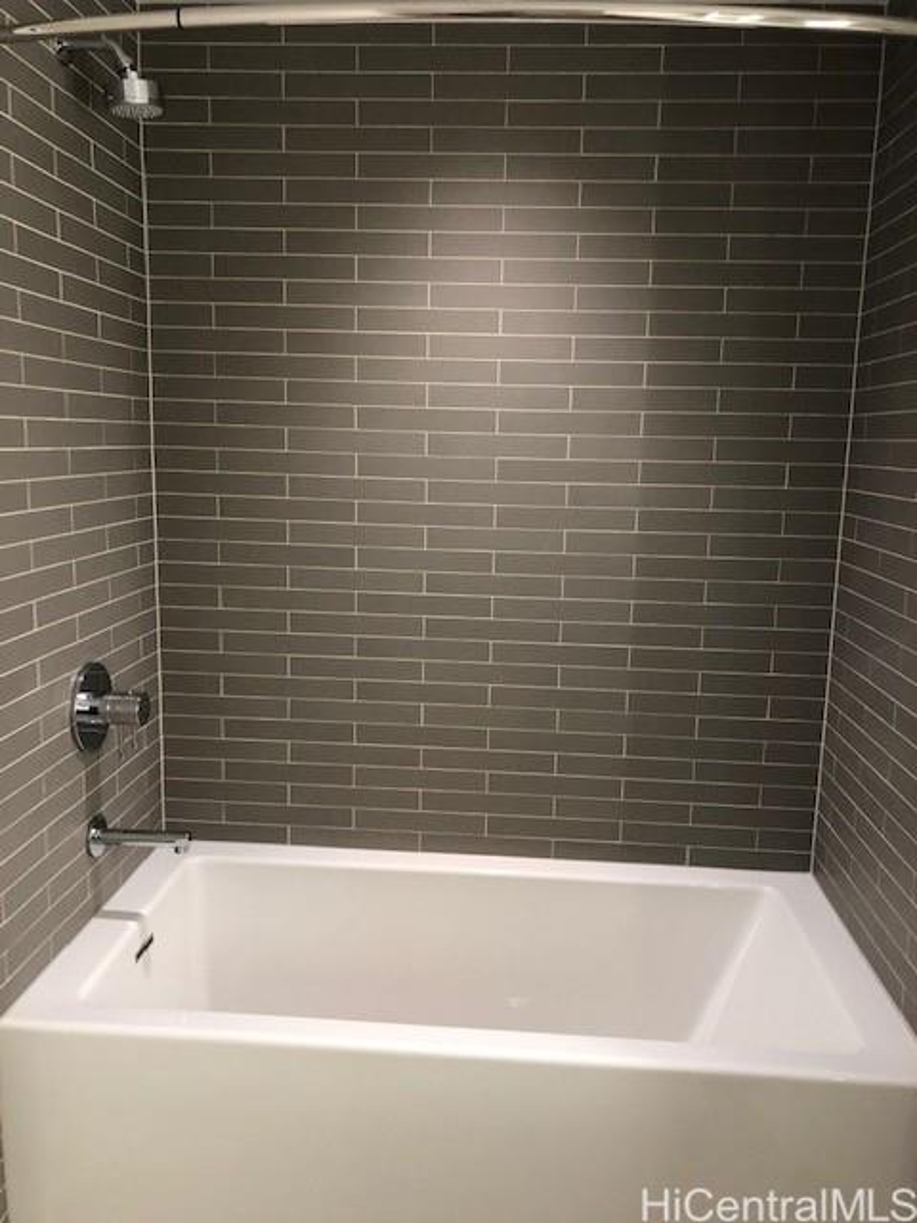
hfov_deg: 49.7
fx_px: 989
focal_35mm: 28
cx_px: 458
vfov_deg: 63.4
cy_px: 612
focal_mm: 3.99
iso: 40
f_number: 1.8
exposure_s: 1/30
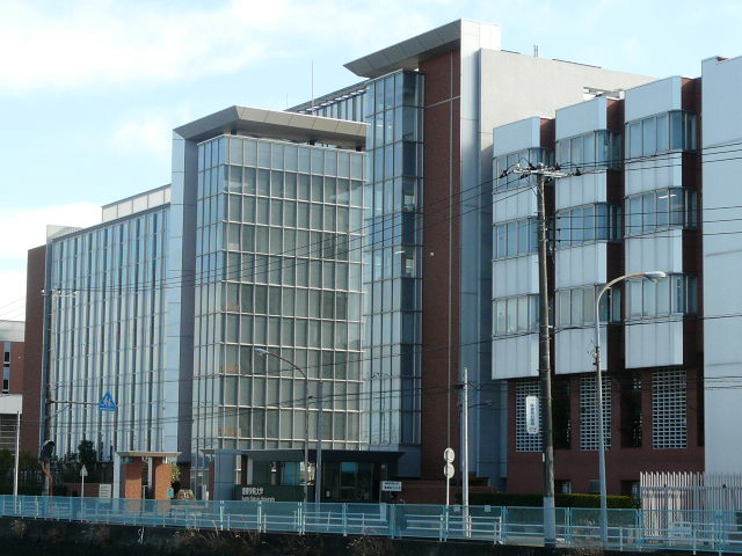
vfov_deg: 18.2
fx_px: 1736
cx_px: 371
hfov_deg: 24.1
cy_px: 278
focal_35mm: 81
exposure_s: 1/250
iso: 100
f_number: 5
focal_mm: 8.3
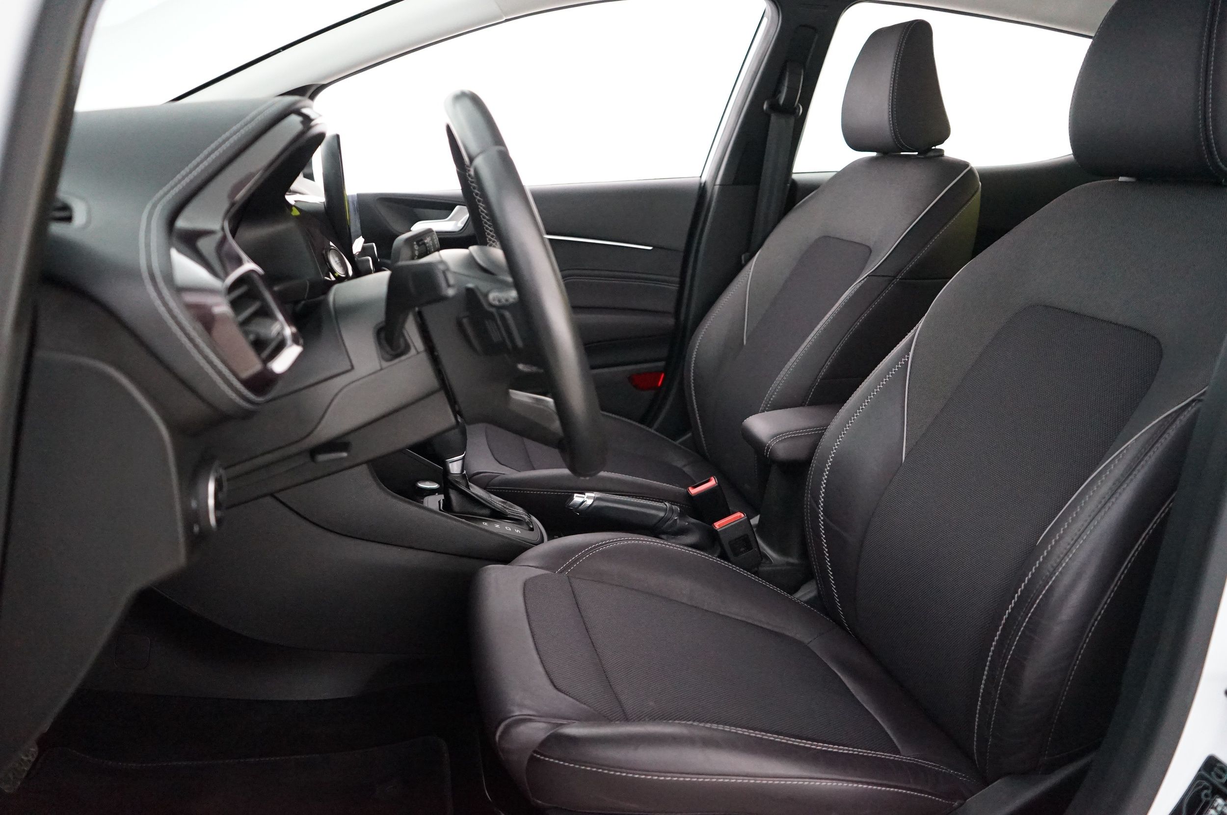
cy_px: 408
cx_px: 614
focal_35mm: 28
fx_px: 953
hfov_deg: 65.5
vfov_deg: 46.3
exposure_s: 1/60
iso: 6400
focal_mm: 28
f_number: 3.5
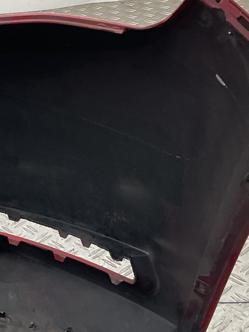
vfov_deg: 25.6
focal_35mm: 76
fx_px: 729
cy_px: 134
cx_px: -53
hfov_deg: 18.3
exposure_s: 1/120
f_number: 1.8
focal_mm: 3
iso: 50
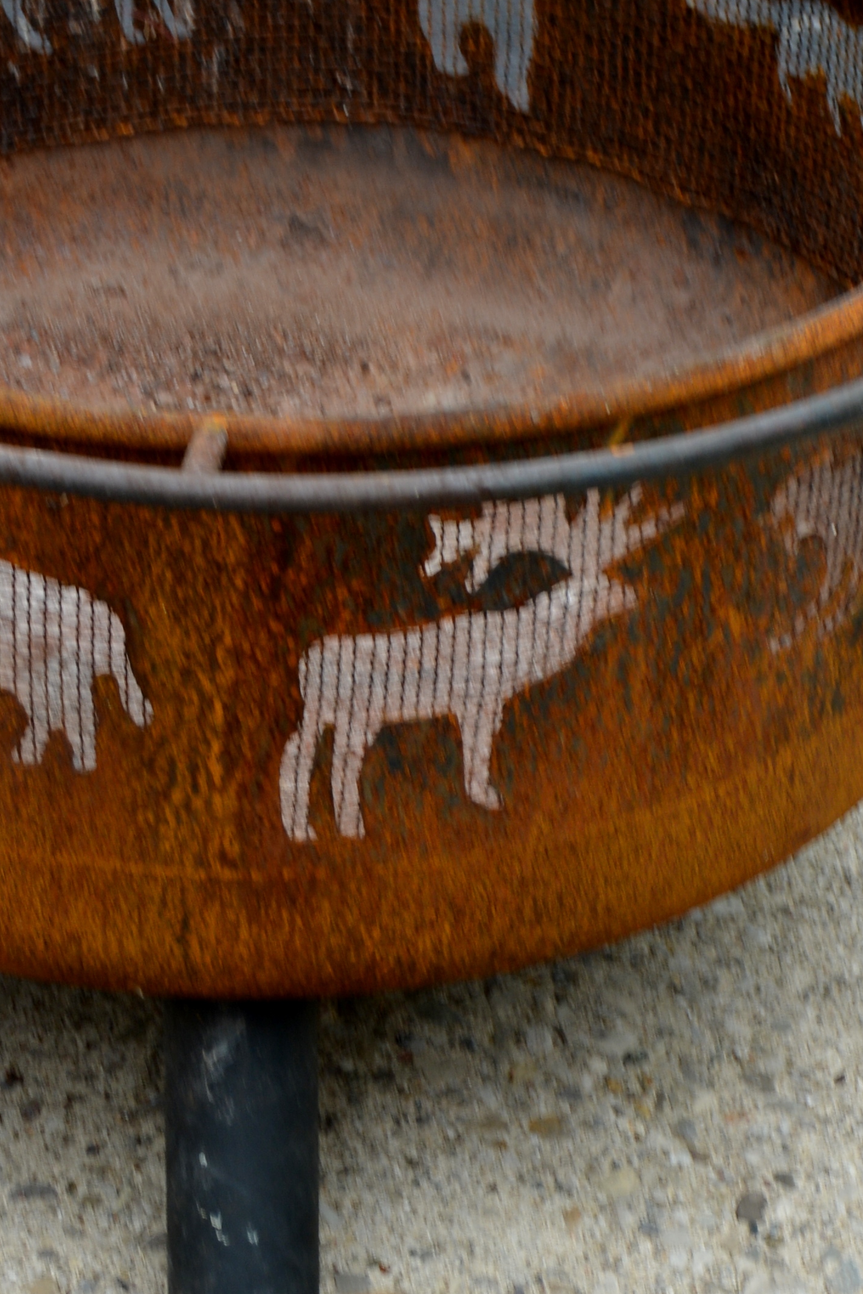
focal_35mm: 169
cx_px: 201
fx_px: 6076
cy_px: 1174
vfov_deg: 12.1
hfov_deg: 8.1
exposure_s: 1/60
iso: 100
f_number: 8
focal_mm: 40
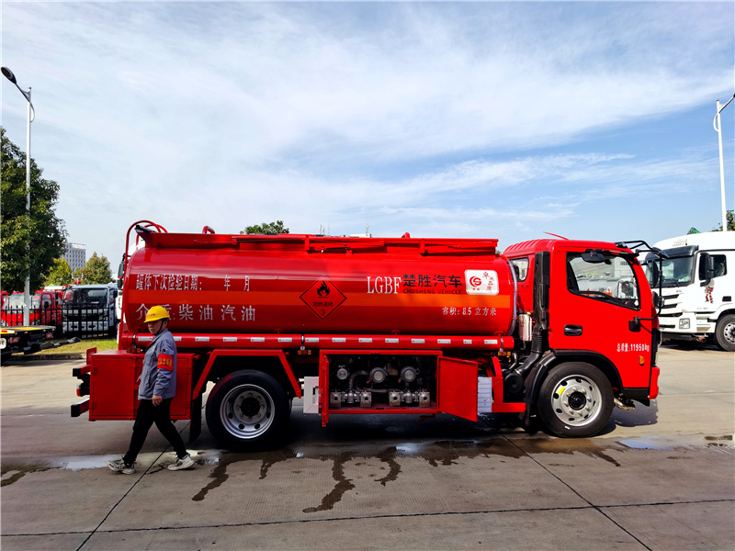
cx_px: 368
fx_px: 573
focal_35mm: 27
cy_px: 276
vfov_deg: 51.4
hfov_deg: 65.3
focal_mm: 5.56
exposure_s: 1/4386
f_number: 1.6
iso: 50
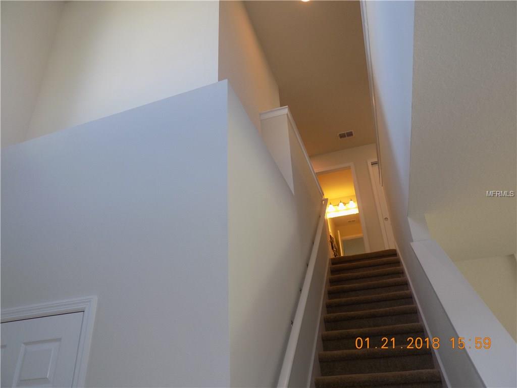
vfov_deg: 56.8
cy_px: 194
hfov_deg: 71.6
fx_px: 358
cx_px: 258
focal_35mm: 24
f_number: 3.1
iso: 125
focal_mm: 4.3
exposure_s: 1/30
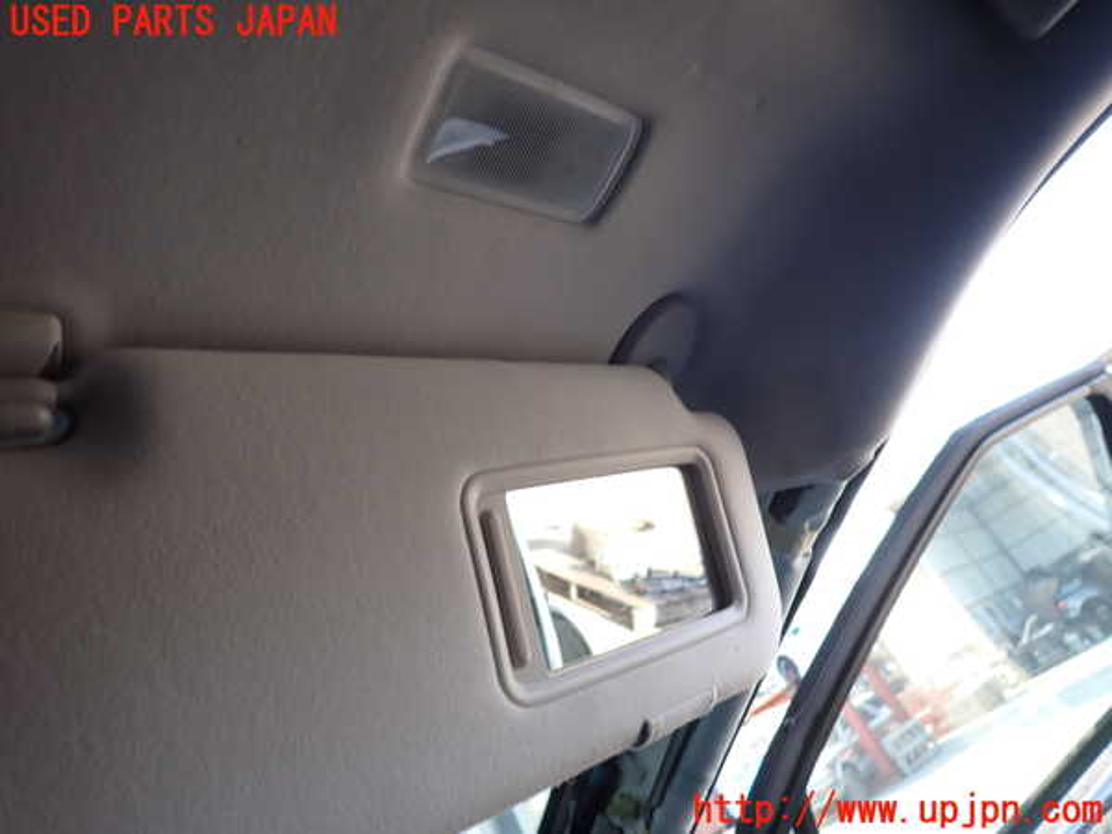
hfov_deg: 69.4
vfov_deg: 54.9
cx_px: 556
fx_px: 803
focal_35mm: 25
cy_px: 417
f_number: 2
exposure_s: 1/100
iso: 100
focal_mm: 4.5
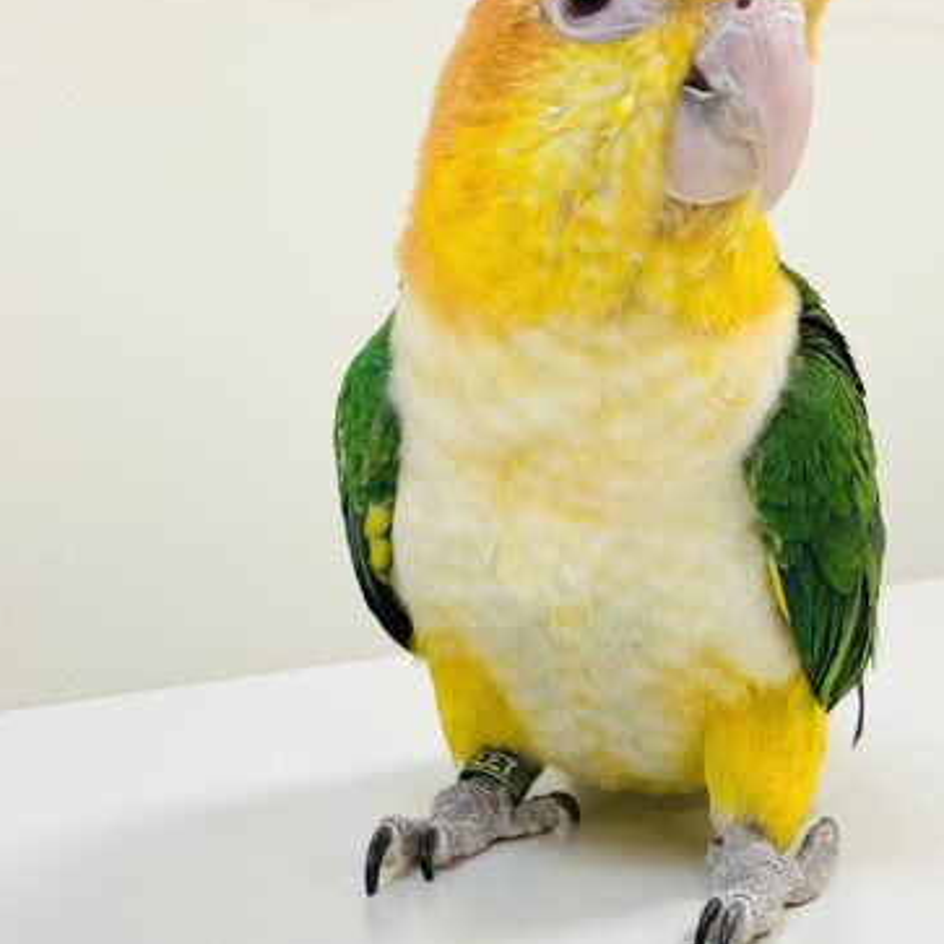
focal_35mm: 81
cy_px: 398
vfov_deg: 21.4
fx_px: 2499
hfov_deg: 21.3
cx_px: 663
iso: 80
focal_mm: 6
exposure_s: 1/99
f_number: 2
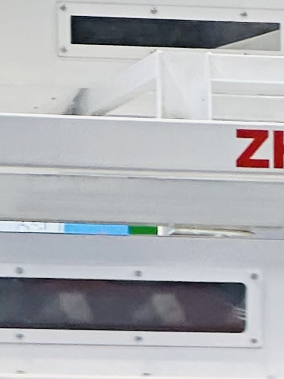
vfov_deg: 3.8
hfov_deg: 2.9
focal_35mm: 511
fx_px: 5590
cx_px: 897
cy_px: 799
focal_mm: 9
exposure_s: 1/100
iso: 100
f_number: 2.8
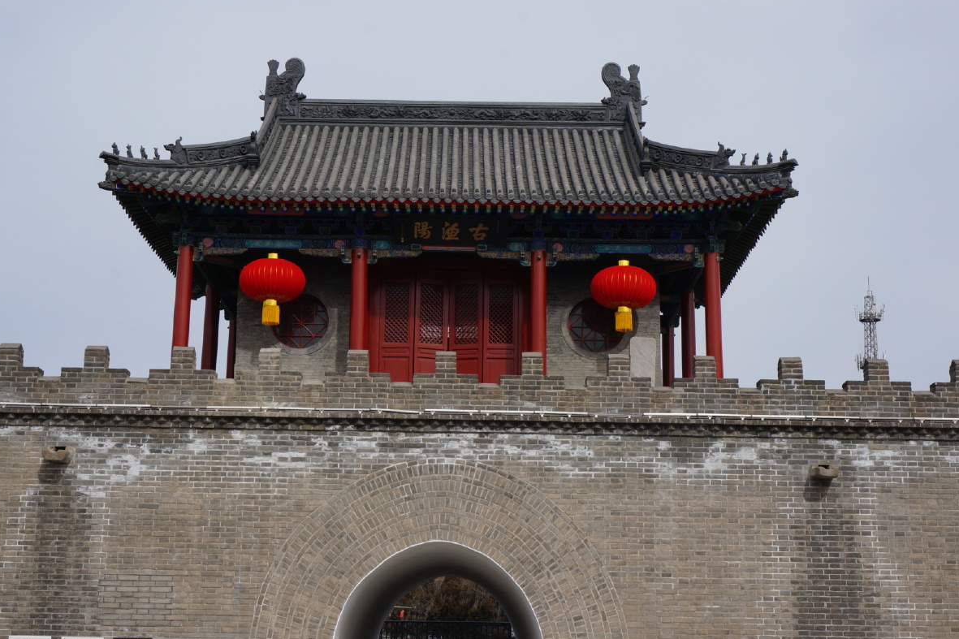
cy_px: 318
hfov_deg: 33.7
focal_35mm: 60
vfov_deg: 22.8
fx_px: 1585
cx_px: 474
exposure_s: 1/125
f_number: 13
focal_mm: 39
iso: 100
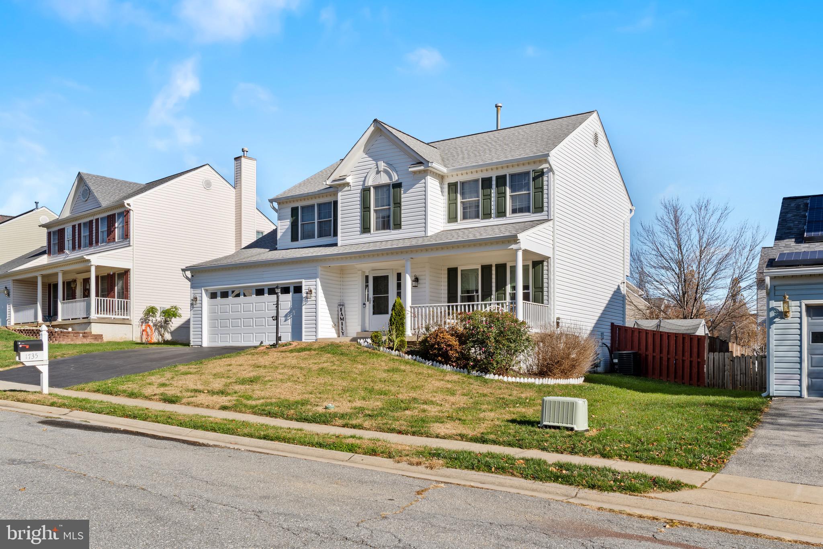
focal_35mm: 30
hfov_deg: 61.9
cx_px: 412
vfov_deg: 43.6
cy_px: 274
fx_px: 686
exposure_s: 1/160
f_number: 9
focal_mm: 20
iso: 100
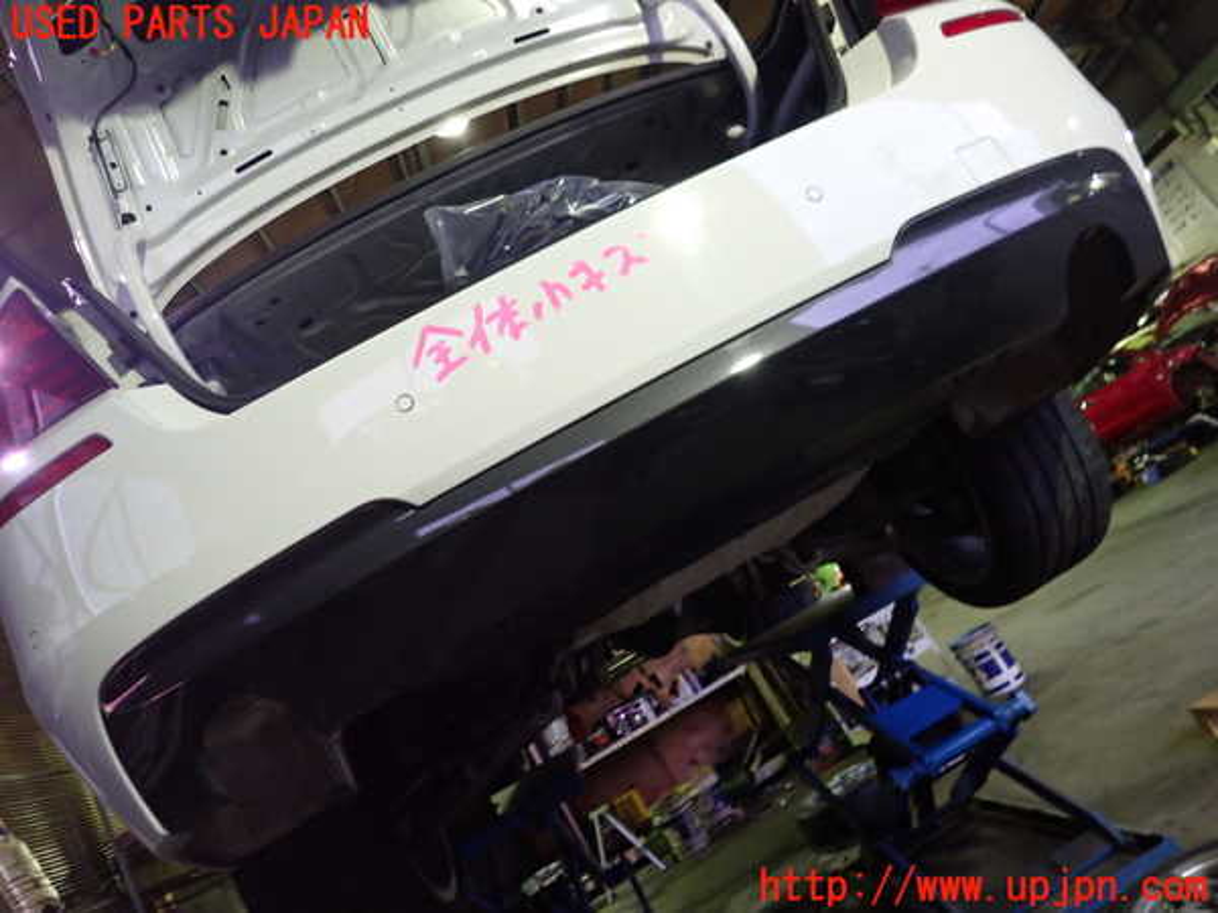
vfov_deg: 54.9
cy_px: 456
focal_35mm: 25
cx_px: 609
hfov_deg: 69.4
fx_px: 880
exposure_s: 1/30
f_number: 2
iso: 400
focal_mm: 4.5
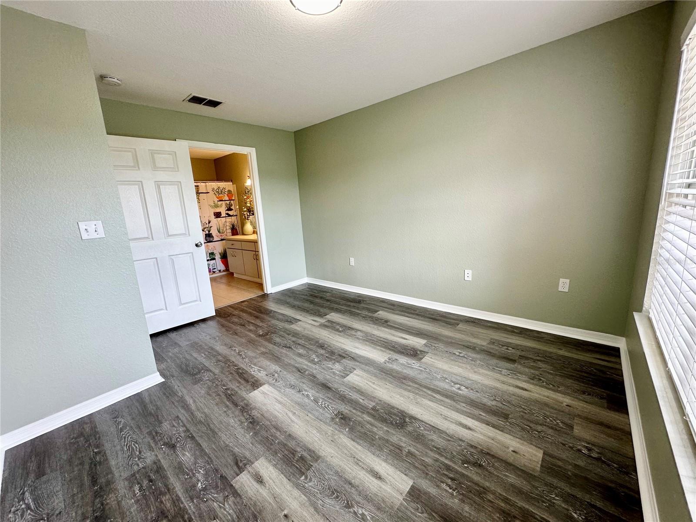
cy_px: 261
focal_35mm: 14
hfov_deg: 102.1
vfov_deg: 85.7
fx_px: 281
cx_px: 348
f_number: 2.2
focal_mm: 2.22
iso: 125
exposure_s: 1/120
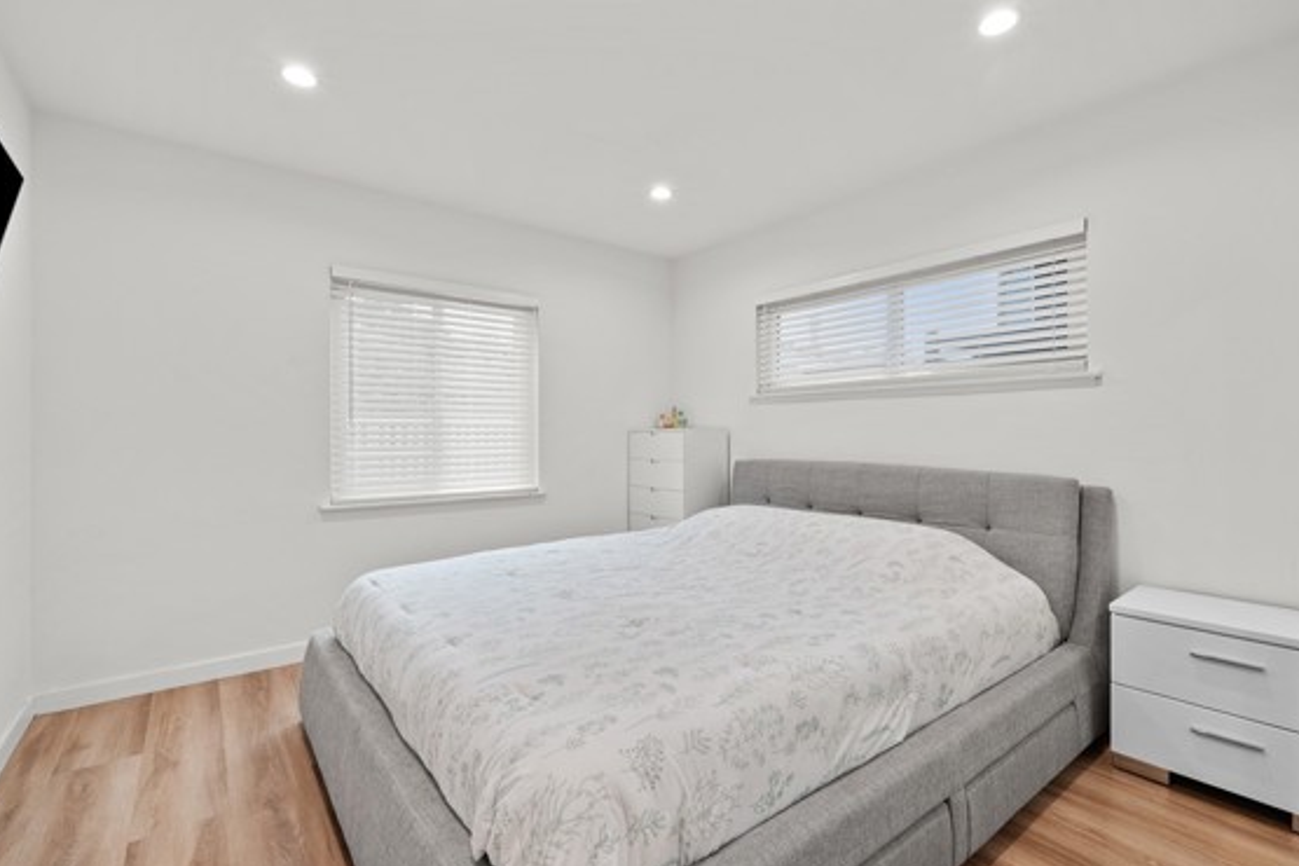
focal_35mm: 15
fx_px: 541
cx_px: 641
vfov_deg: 77.3
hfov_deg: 100.4
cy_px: 444
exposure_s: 1/10
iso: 500
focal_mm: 13
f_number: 9
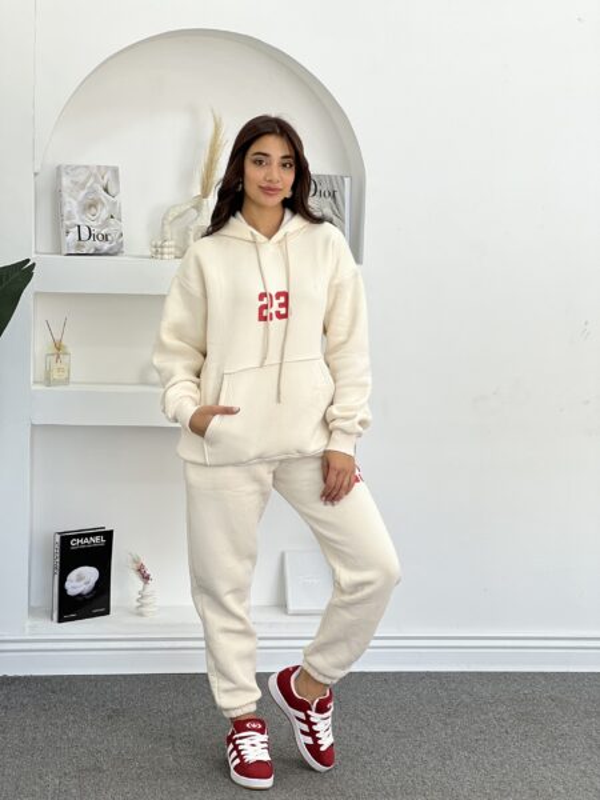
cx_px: 300
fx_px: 1780
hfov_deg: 19.1
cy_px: 400
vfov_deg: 25.3
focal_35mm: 77
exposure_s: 1/100
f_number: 2.8
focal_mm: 9
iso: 50
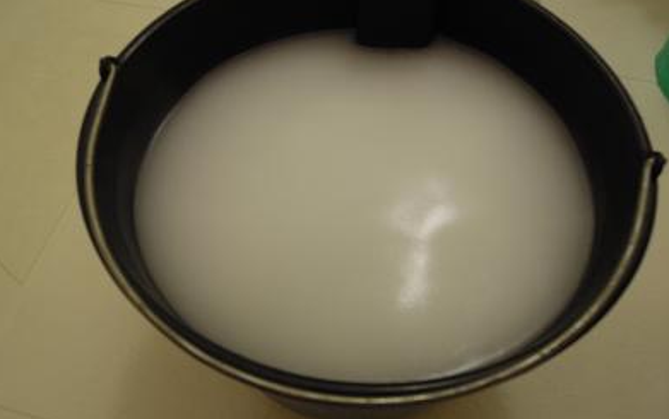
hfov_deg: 70.4
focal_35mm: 26
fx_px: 474
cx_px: 332
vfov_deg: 47.6
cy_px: 188
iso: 200
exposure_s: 1/30
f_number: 2.8
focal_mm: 4.3
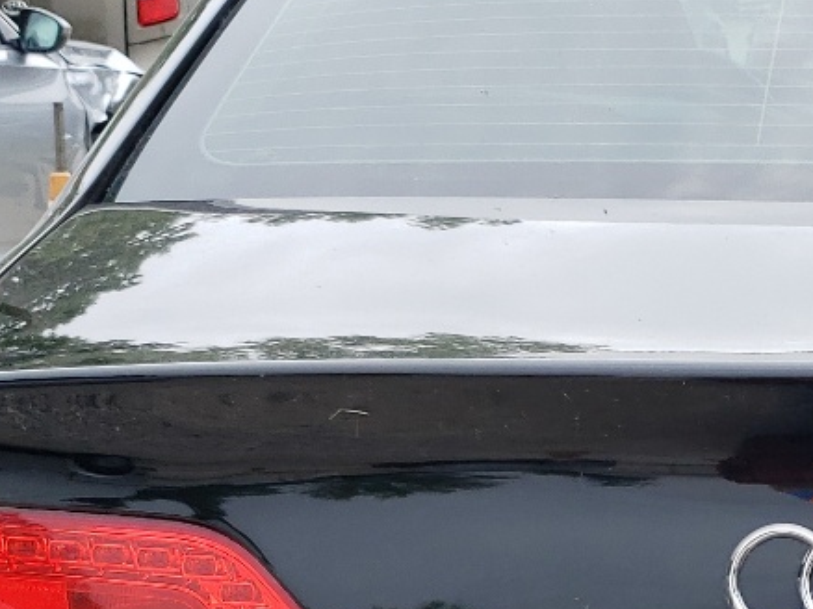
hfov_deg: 19.7
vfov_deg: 15.1
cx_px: 900
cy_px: 678
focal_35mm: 95
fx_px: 2230
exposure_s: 1/714
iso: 50
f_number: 1.5
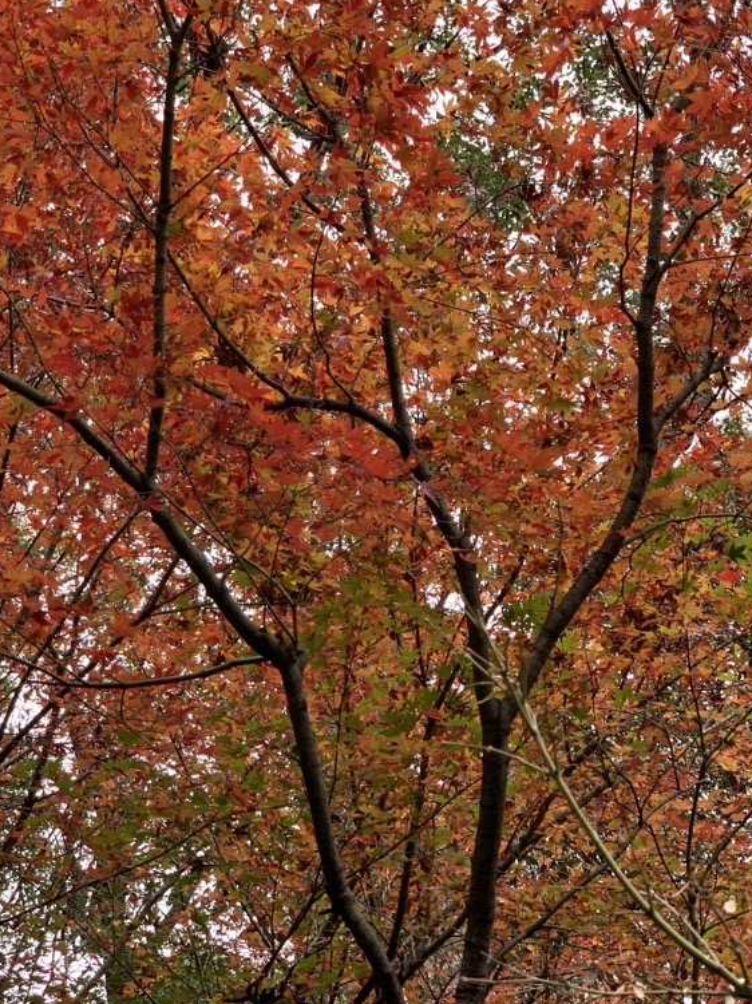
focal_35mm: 74
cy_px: 485
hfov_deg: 19.9
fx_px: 2145
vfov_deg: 26.3
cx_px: 319
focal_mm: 6
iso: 16
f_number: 2.4
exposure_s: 1/66
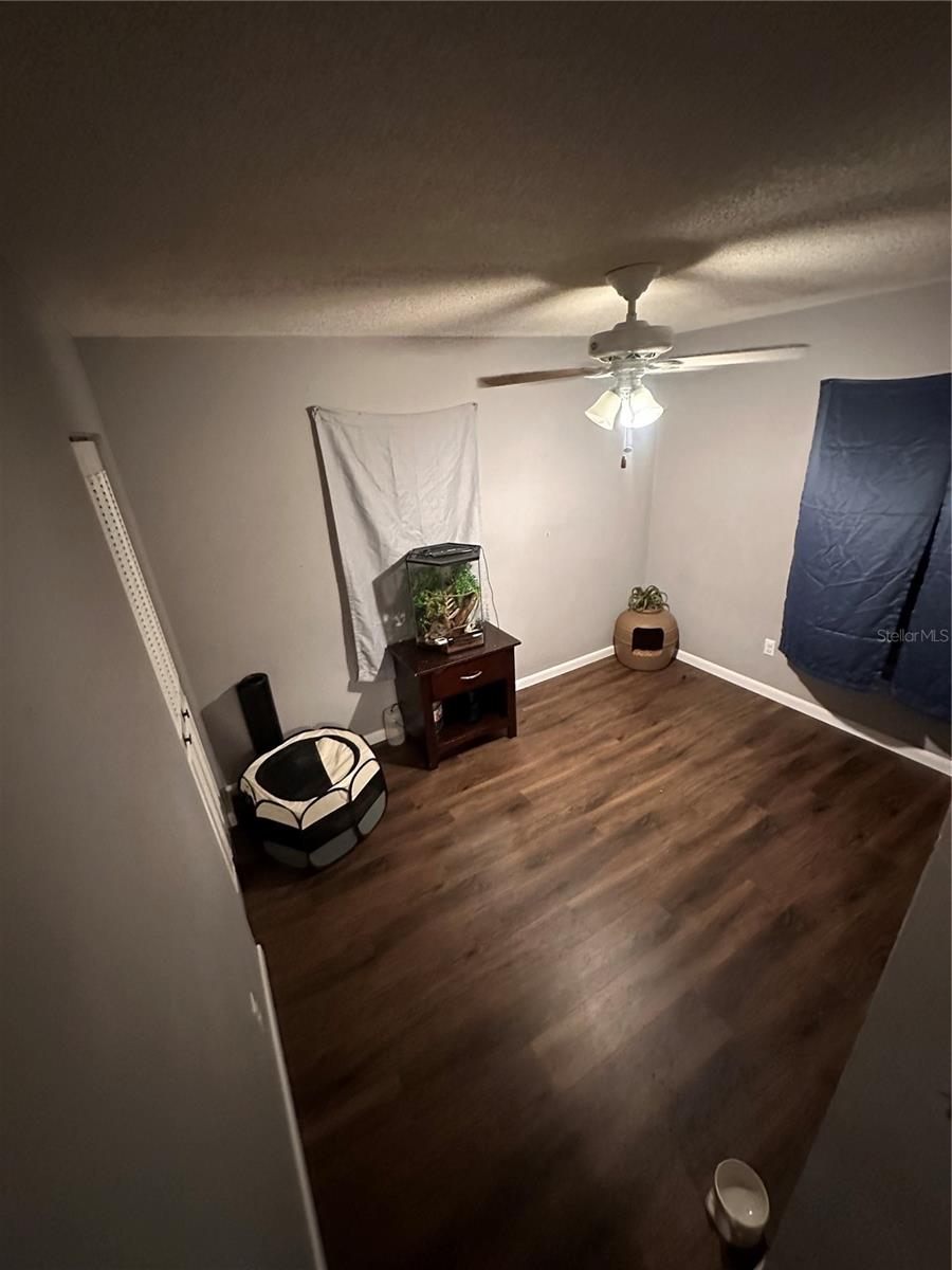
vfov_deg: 102.1
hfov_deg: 85.7
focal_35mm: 14
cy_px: 635
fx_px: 513
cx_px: 476
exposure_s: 1/40
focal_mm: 2.22
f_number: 2.2
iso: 1000
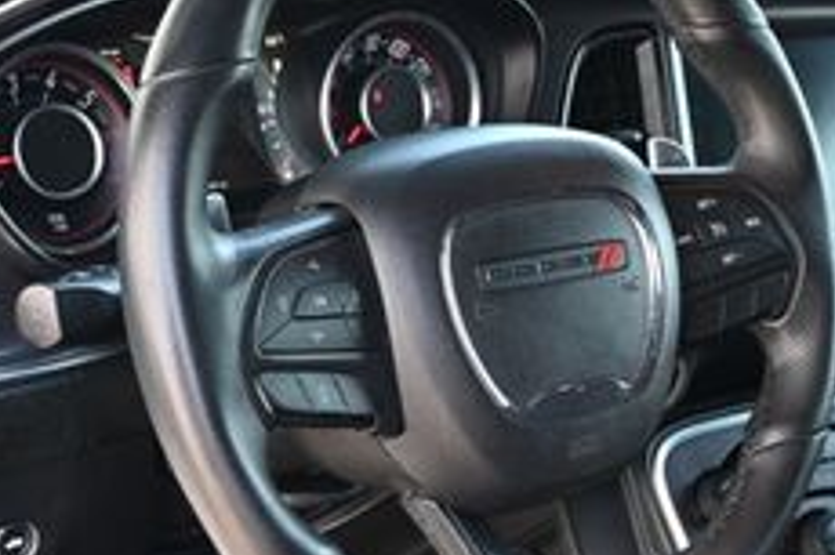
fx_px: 1840
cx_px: 552
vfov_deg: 16.8
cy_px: 537
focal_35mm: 79
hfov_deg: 25.4
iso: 500
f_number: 3.8
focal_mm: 19
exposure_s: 1/125
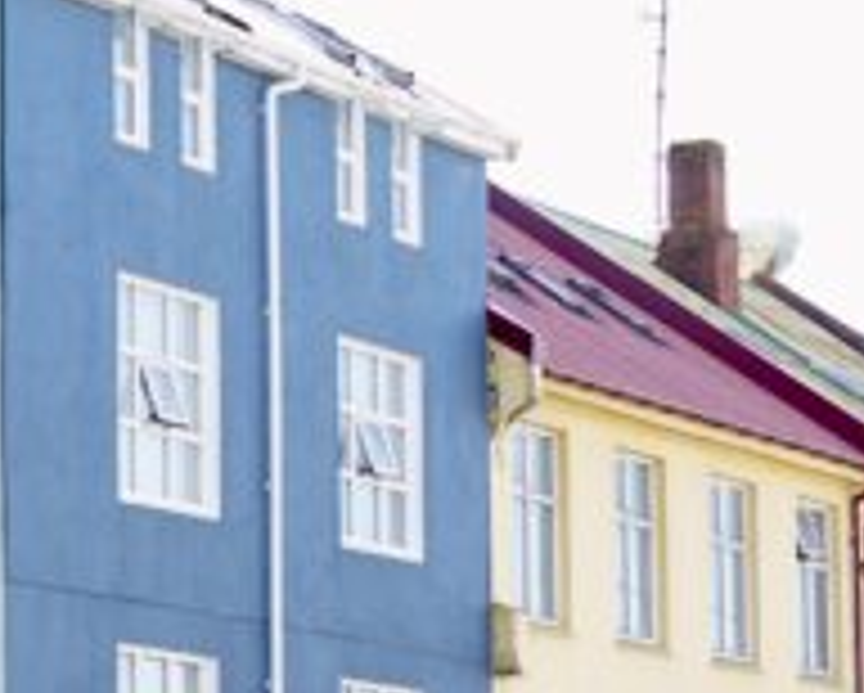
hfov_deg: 10.5
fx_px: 4479
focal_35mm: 175
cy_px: 664
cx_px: -522
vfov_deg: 8.8
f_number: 4.5
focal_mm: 35
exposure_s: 1/125
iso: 100
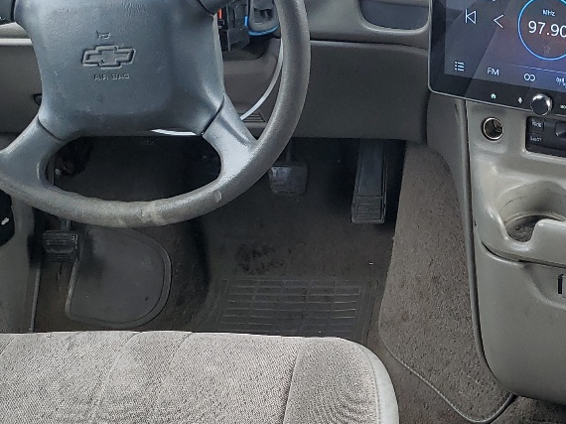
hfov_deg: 25.3
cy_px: 369
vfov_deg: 19.8
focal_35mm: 73
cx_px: 571
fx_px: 1193
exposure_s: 1/175
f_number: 1.5
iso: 50
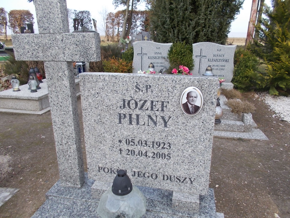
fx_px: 218
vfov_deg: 53.1
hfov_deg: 67.3
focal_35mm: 26
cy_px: 109
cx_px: 145
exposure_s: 1/250
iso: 80
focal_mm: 4.6
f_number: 3.2
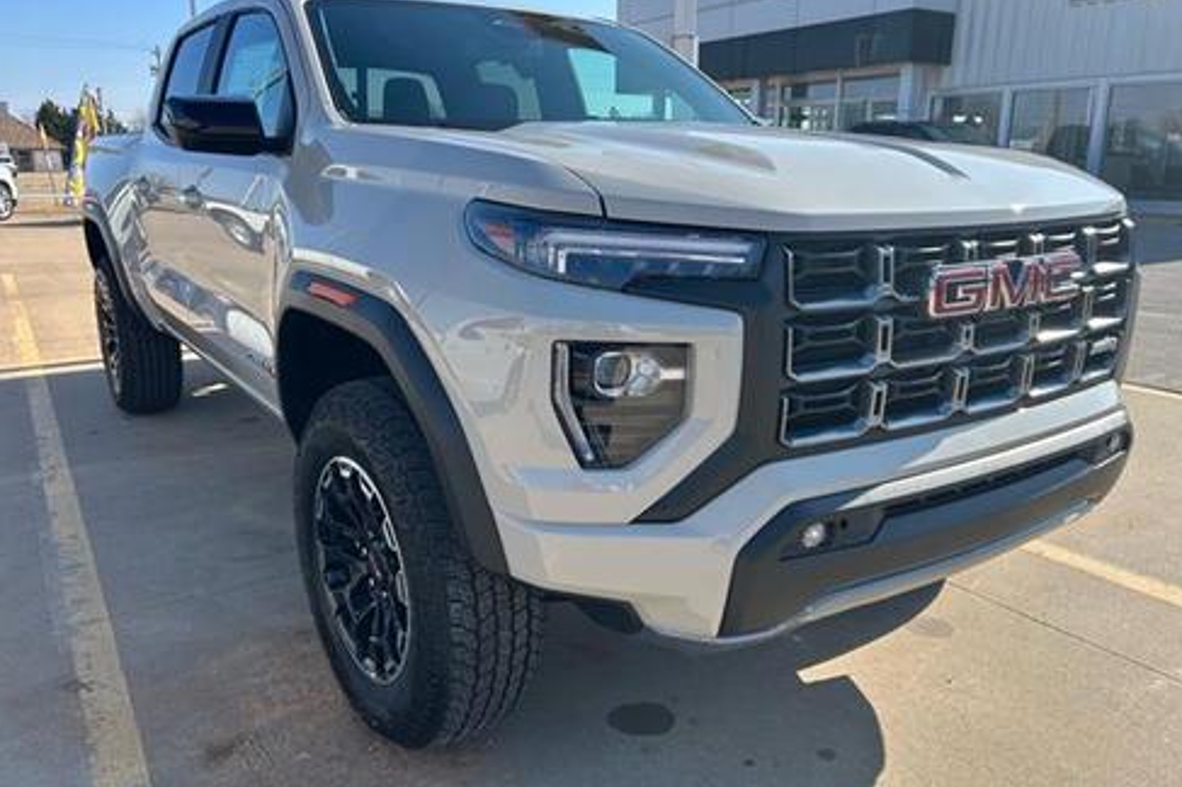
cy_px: 411
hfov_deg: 65.5
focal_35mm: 28
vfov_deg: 46.3
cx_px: 592
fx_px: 919
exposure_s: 1/1972
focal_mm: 5.7
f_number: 1.5
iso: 50
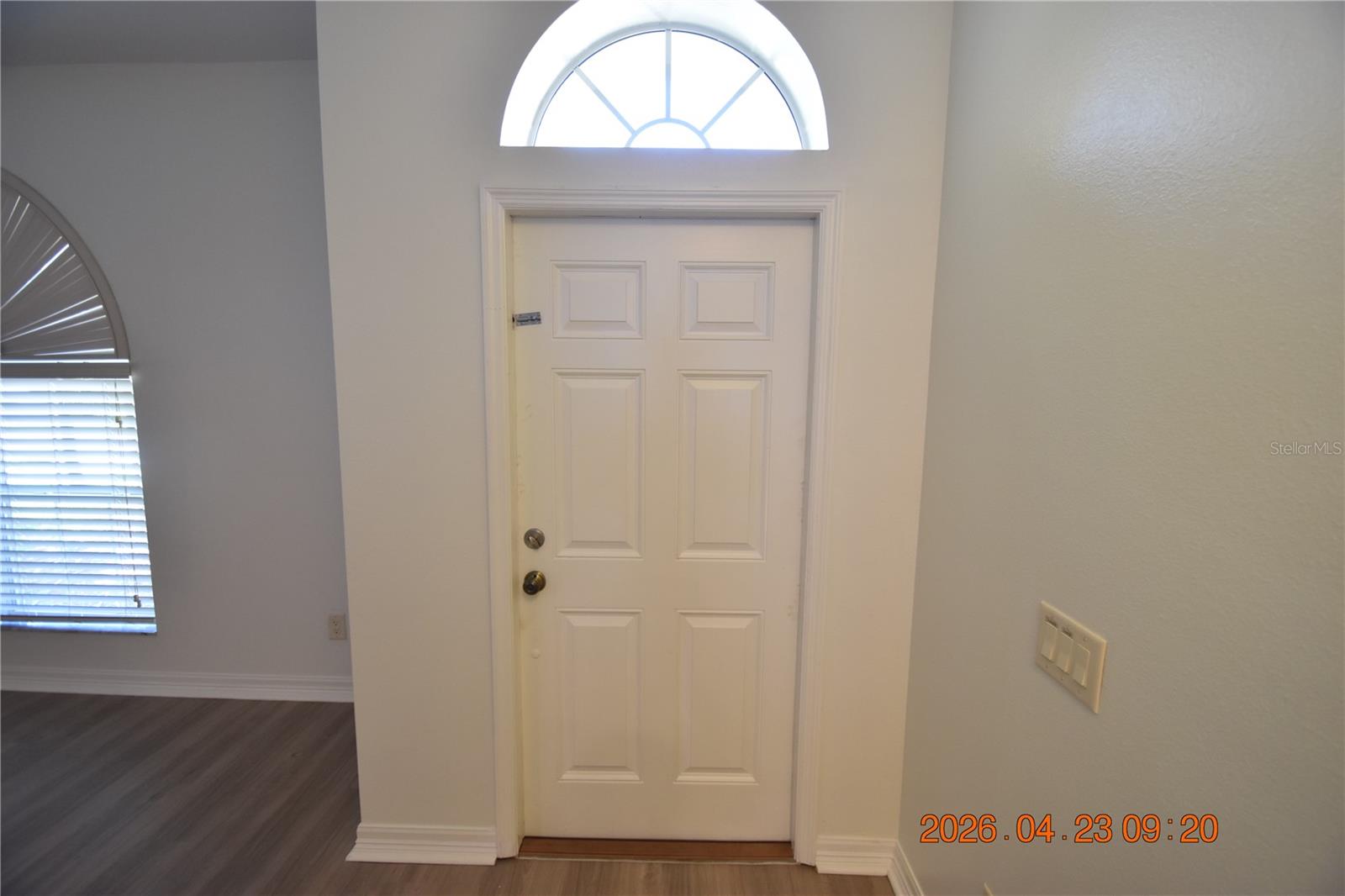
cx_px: 672
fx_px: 560
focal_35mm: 15
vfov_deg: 77.3
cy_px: 448
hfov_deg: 100.4
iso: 800
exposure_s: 1/45
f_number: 3.5
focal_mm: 10
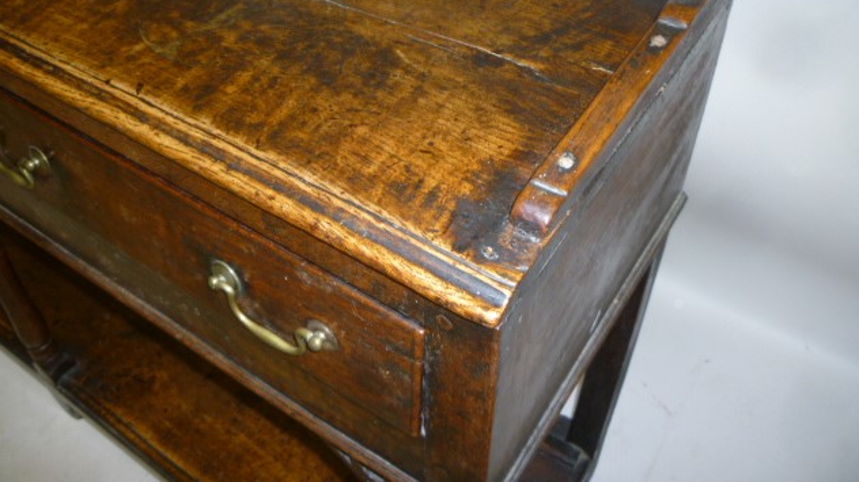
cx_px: 425
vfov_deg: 36.4
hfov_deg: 61.0
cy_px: 178
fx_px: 729
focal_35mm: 32
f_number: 3.3
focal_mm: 5.2
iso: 100
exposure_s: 1/30
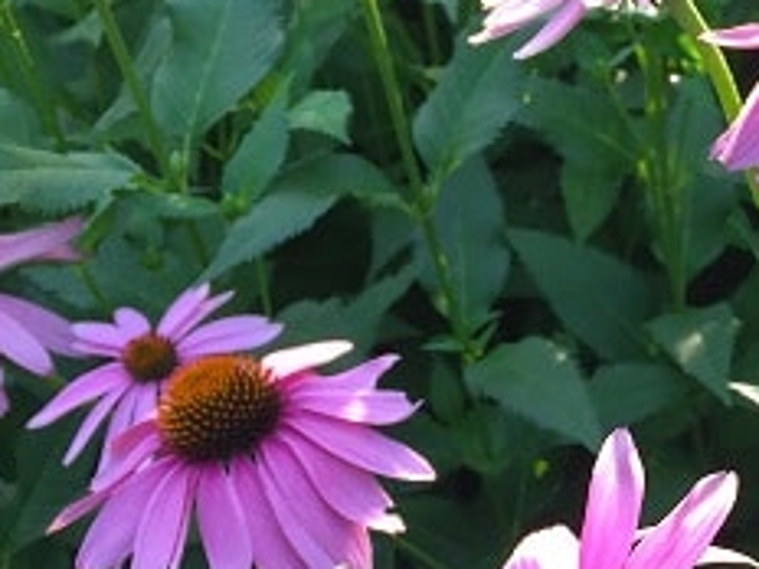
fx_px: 1644
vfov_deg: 19.6
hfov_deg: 24.4
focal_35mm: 75
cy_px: 373
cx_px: 815
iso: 50
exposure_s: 1/120
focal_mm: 4.15
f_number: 2.2
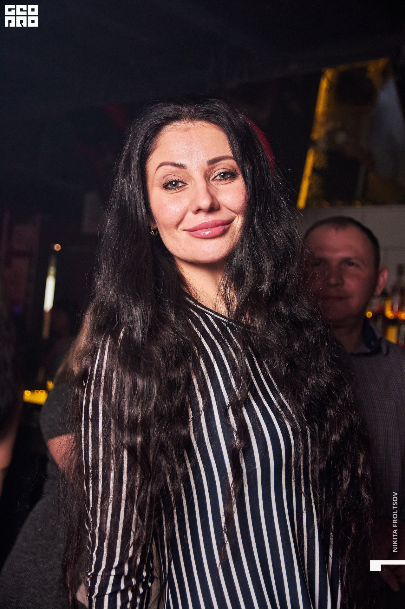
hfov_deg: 26.4
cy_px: 304
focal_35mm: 51
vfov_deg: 38.9
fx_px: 862
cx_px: 202
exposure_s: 1/200
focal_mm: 34
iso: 800
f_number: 2.8
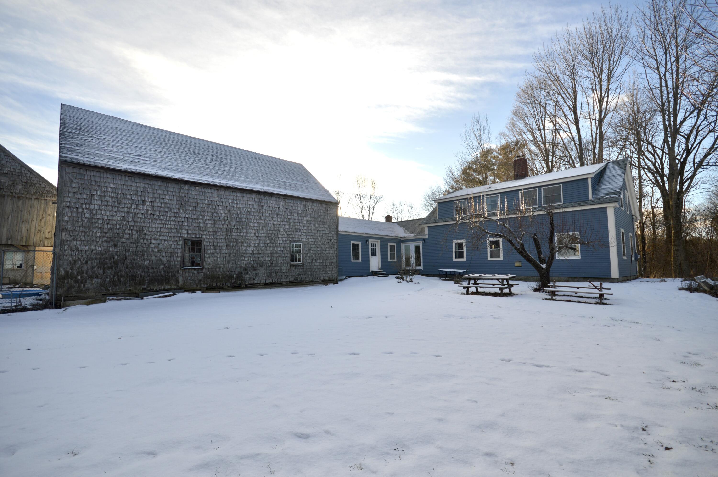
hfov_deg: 100.4
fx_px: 299
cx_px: 359
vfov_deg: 77.2
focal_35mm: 15
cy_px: 238
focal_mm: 10
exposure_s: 1/200
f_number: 7.1
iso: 100
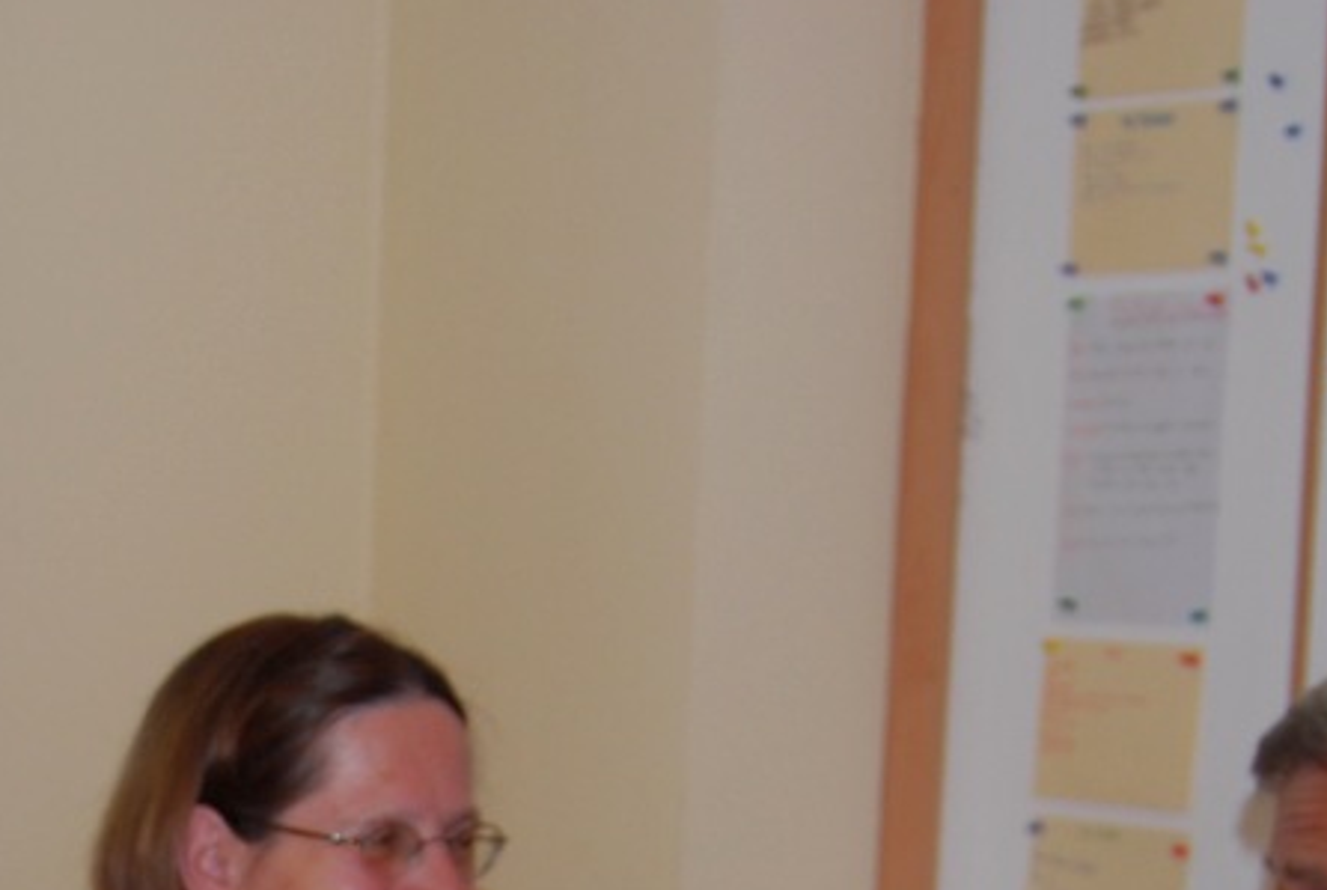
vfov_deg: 10.9
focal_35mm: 121
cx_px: -217
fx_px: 4468
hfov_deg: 16.3
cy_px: 1369
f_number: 4
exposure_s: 1/60
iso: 200
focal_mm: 24
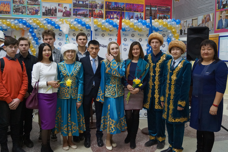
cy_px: 76
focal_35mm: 36
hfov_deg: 53.2
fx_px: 228
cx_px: 114
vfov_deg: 36.8
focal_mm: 24
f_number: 4
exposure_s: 1/100
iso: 1600
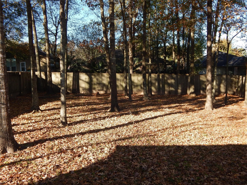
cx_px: 124
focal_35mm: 31
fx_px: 221
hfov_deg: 58.4
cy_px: 92
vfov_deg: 45.4
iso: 125
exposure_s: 1/400
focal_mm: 5.6
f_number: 3.2
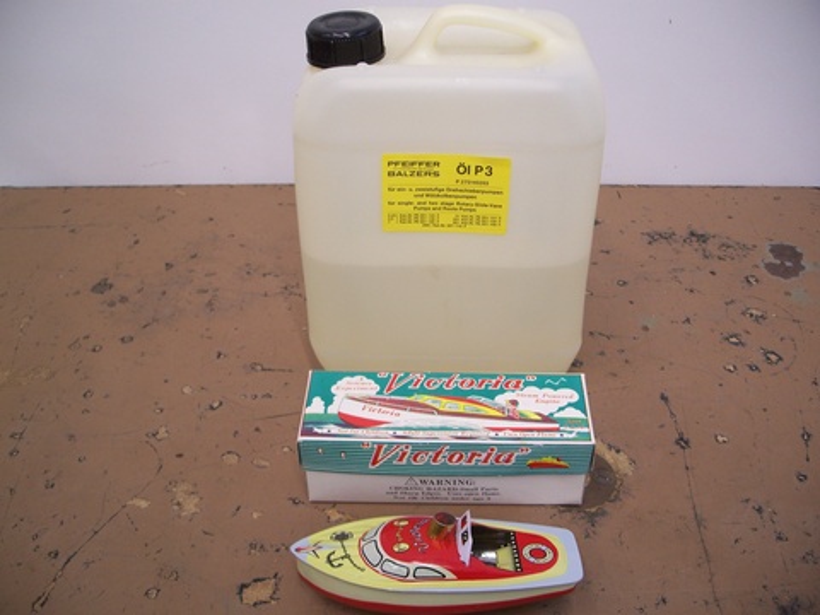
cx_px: 410
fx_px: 876
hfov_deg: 50.1
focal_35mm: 37
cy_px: 308
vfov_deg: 38.7
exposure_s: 1/30
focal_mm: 7.8
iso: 160
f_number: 2.8
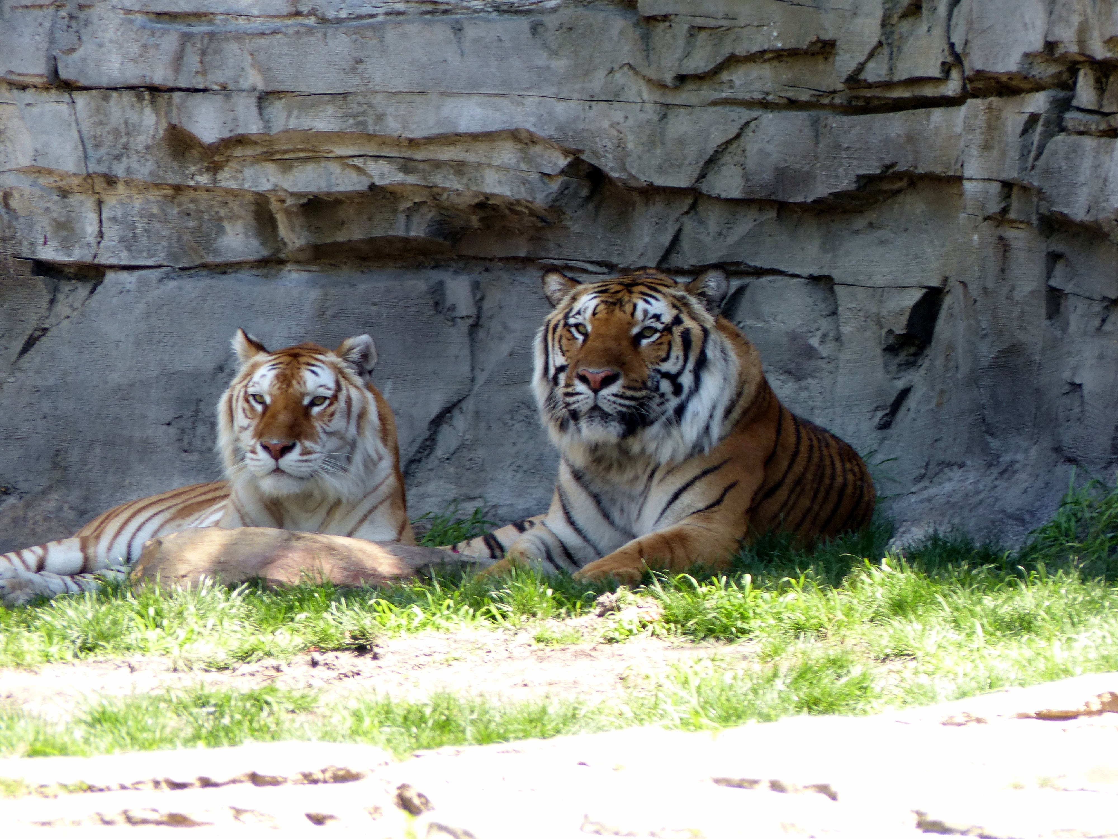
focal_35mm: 600
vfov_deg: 2.5
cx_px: 559
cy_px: 420
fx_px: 19378
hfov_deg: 3.3
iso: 125
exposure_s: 1/125
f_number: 4
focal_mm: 108
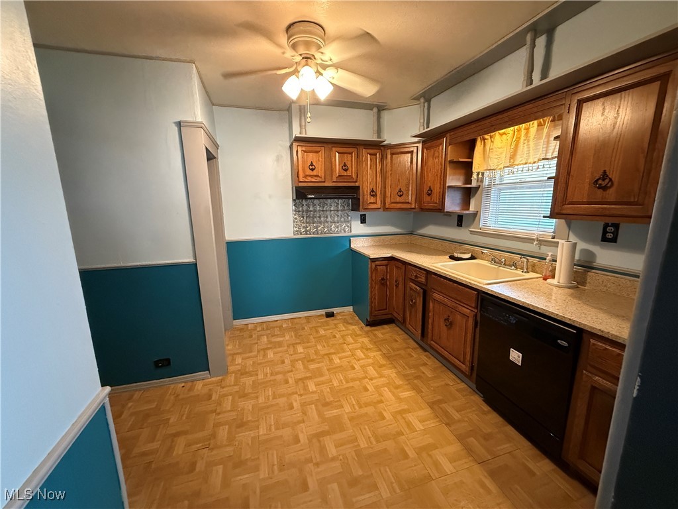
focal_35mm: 14
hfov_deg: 102.1
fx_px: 274
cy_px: 254
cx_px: 339
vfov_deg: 85.7
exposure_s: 1/40
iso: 1000
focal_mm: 2.22
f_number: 2.2
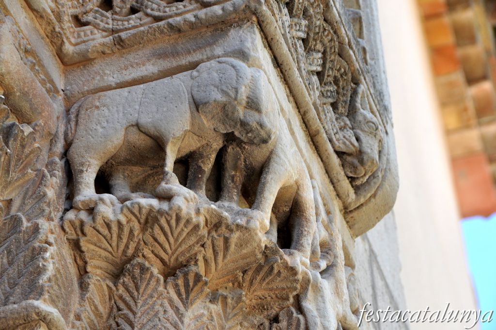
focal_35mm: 135
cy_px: 165
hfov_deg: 15.2
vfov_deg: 10.1
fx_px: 1858
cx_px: 248
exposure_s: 1/250
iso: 500
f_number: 8
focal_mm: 90
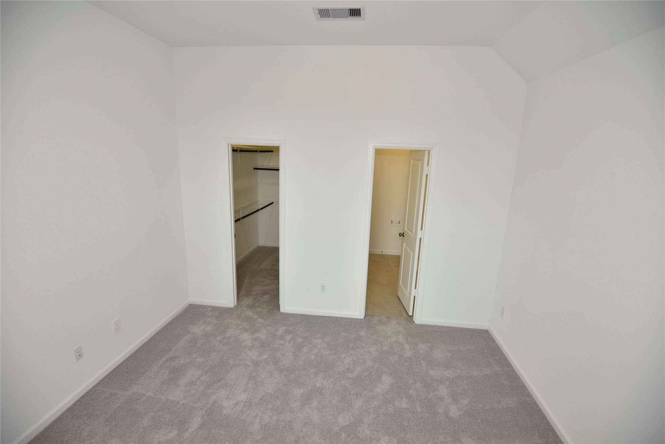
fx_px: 296
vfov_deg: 73.8
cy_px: 222
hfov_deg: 96.7
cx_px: 332
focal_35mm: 16
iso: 100
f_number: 4
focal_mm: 16
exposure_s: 1/80
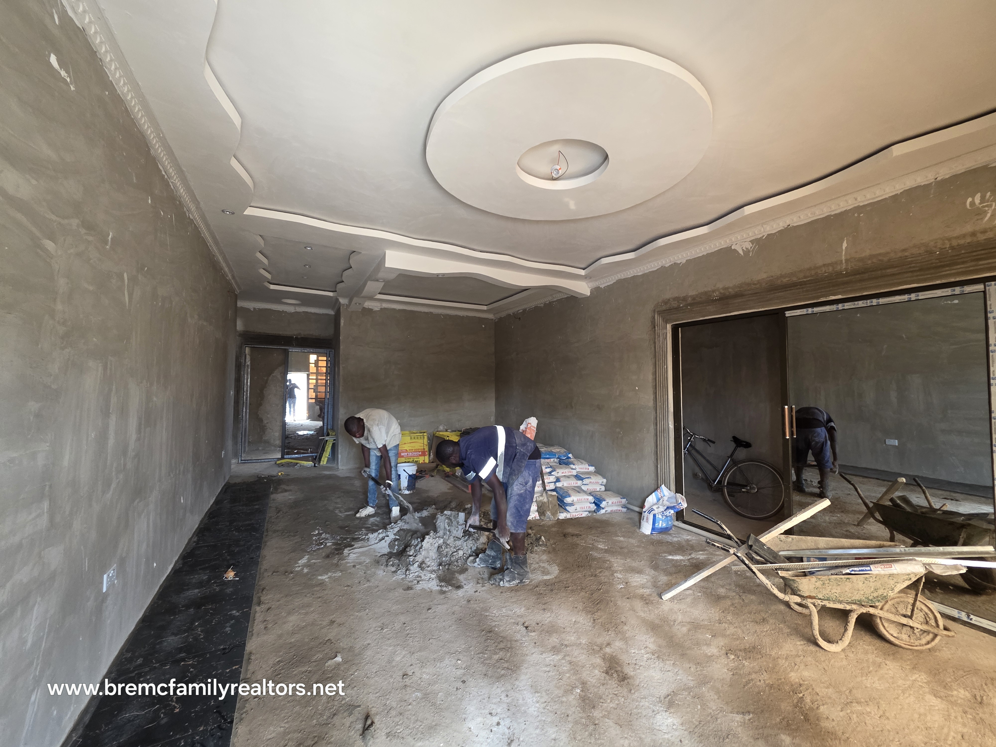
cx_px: 498
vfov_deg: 89.9
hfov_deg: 106.2
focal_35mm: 13
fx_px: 374
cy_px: 374
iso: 250
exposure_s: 1/100
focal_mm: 2.2
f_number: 1.9
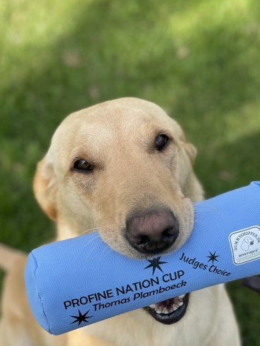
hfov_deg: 22.6
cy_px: 180
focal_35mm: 65
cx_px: 147
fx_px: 651
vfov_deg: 29.8
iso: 32
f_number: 2
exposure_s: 1/716
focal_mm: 6
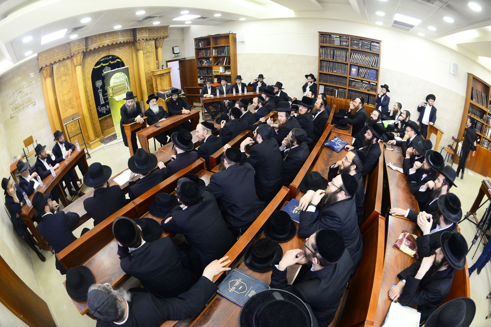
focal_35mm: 16
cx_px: 246
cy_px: 164
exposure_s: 1/100
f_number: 5.6
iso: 2000
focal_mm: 16
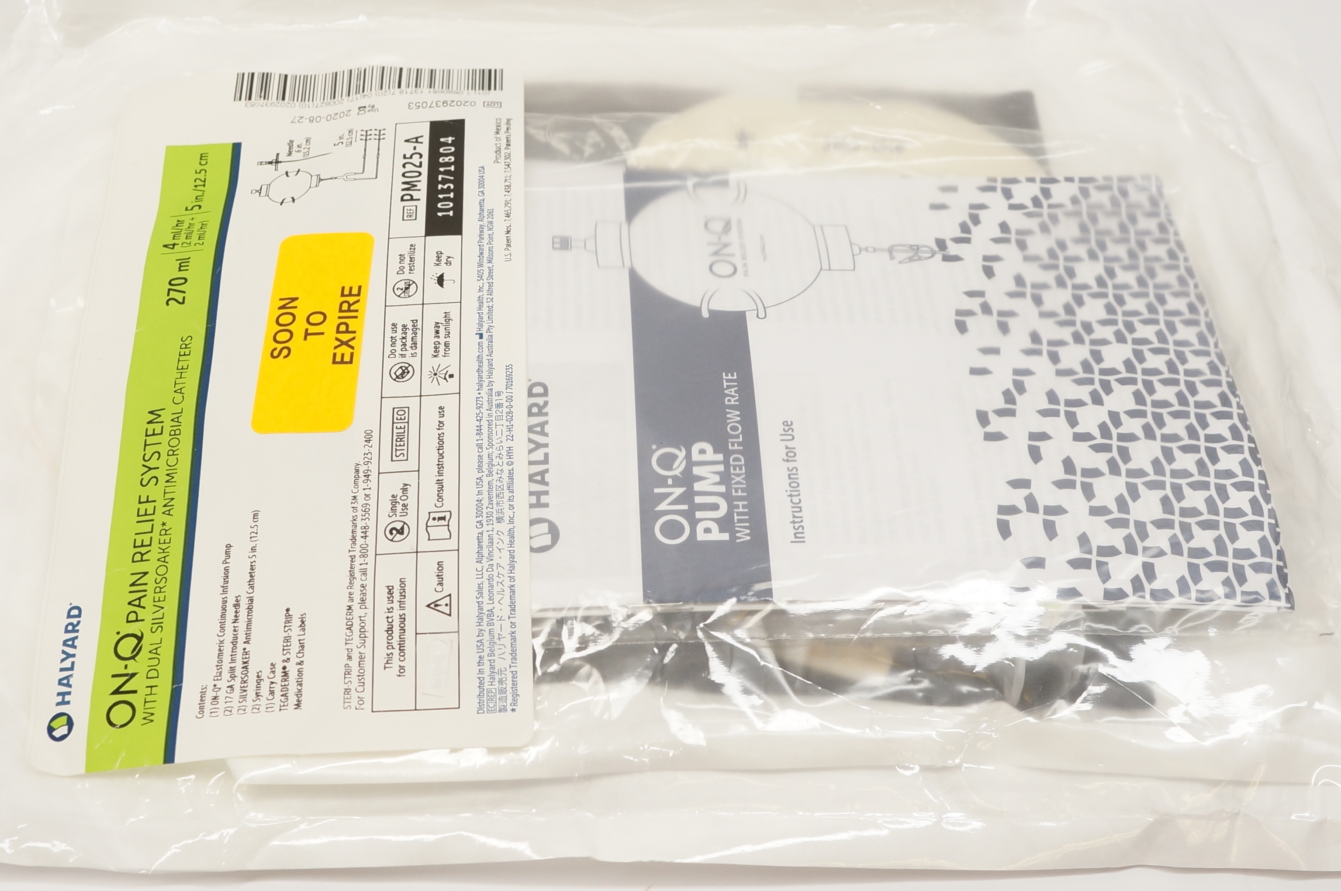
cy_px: 402
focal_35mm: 48
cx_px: 557
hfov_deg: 41.0
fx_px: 1786
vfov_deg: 28.0
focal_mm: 20
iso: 400
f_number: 5.6
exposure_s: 1/100
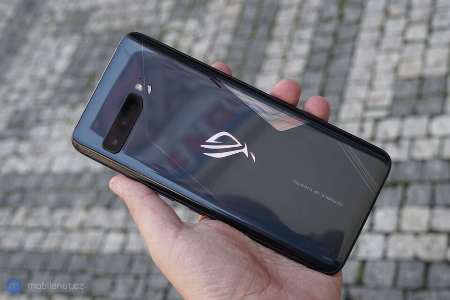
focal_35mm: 42
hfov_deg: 46.4
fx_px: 525
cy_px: 150
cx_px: 225
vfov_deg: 31.9
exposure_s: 1/125
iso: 320
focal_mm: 42
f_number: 7.1
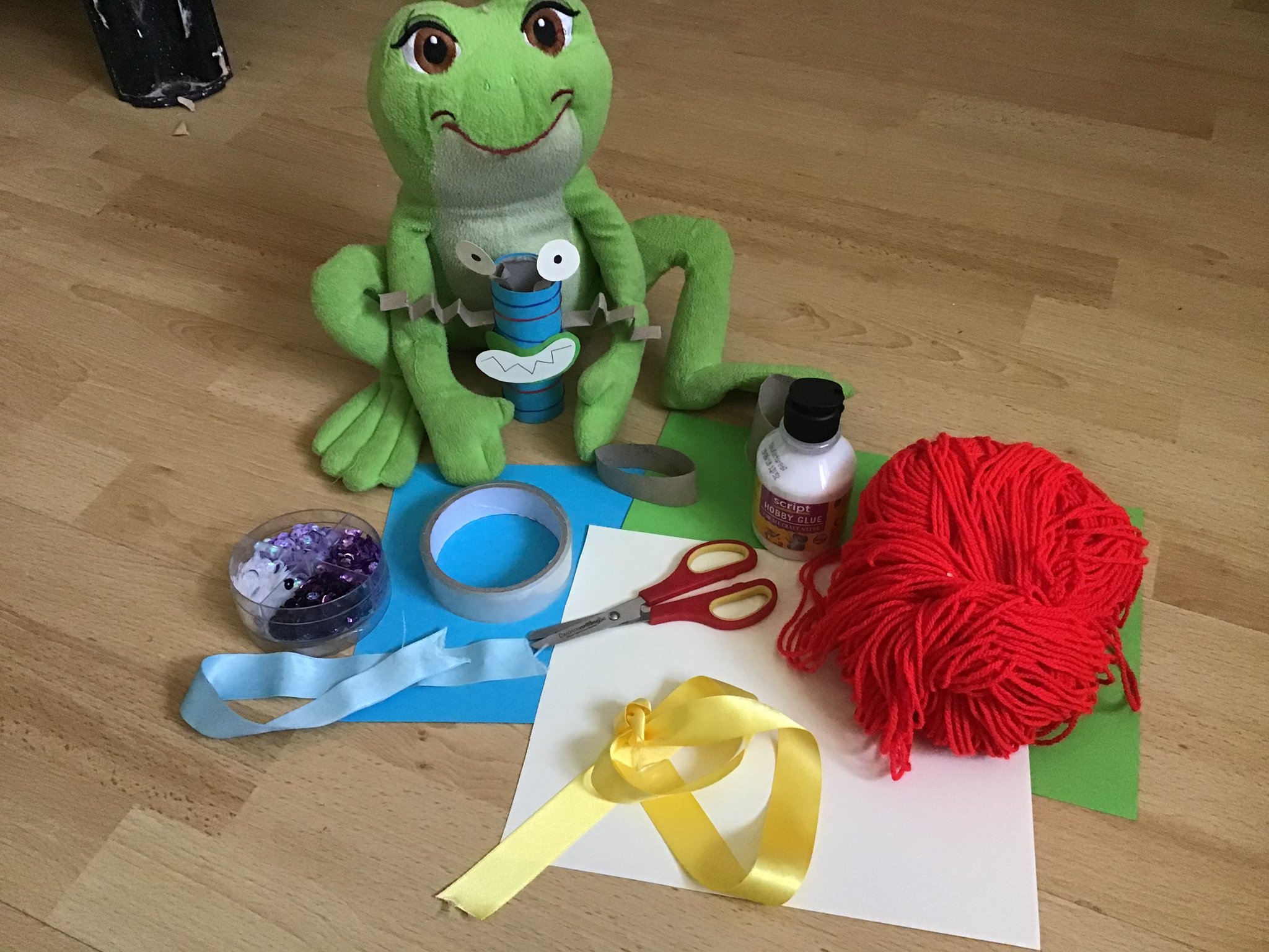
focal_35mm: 31
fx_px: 1136
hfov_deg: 58.4
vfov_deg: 45.4
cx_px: 634
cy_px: 476
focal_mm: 3.3
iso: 200
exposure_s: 1/25
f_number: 2.4
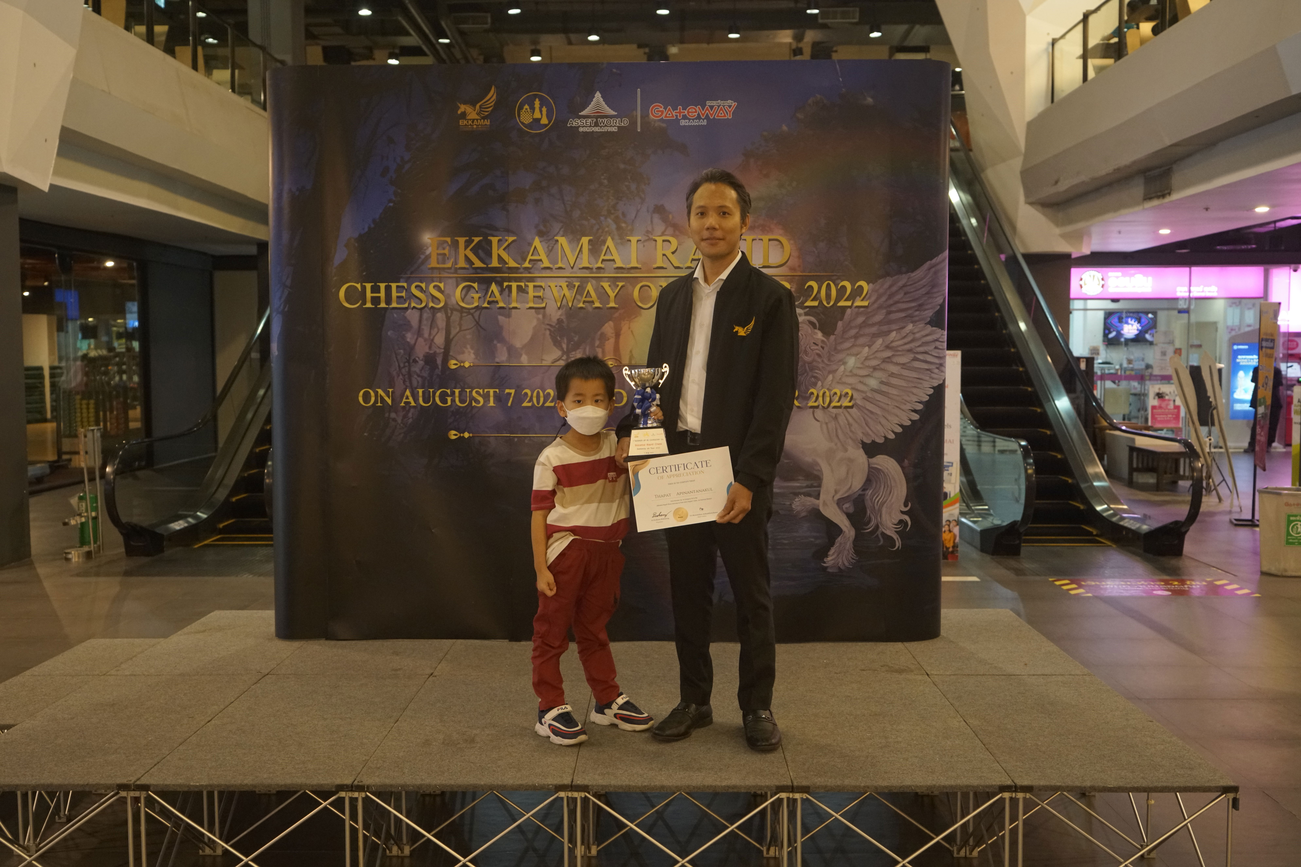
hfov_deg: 55.8
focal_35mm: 34
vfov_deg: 38.9
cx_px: 650
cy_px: 434
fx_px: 1229
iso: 4000
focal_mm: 34
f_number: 4
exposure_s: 1/100
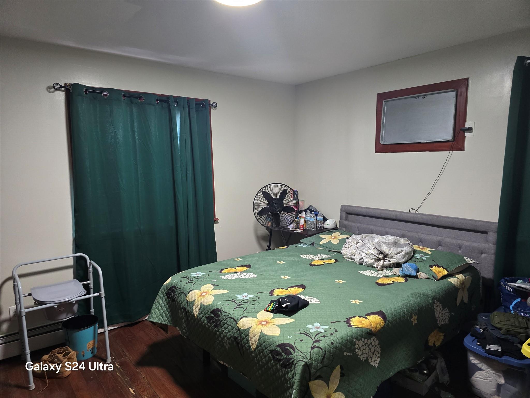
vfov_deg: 58.9
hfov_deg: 73.9
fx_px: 352
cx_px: 265
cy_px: 199
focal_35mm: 23
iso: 500
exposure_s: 1/60
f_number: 1.7
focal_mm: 6.3
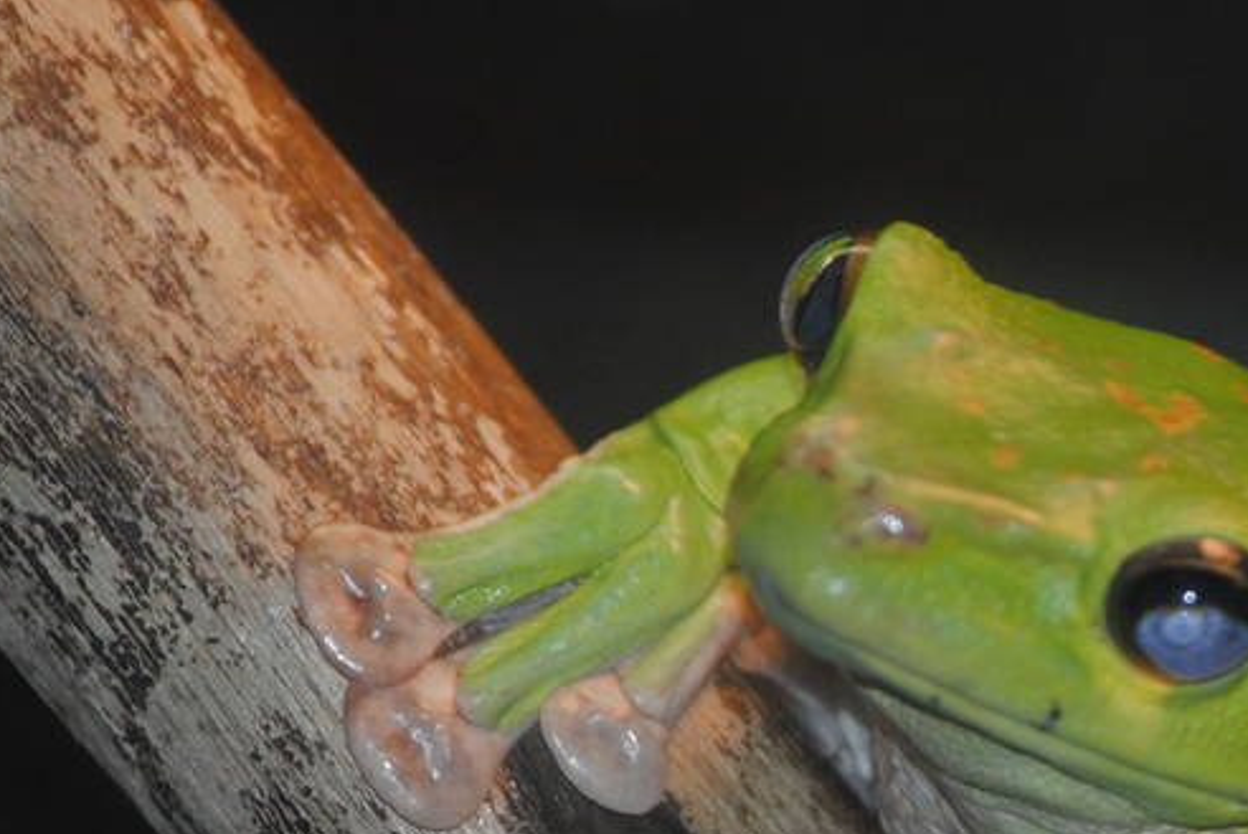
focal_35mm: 659
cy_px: 990
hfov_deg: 3.1
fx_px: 22852
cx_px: 1187
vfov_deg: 2.1
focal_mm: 135
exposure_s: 1/60
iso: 200
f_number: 4.8
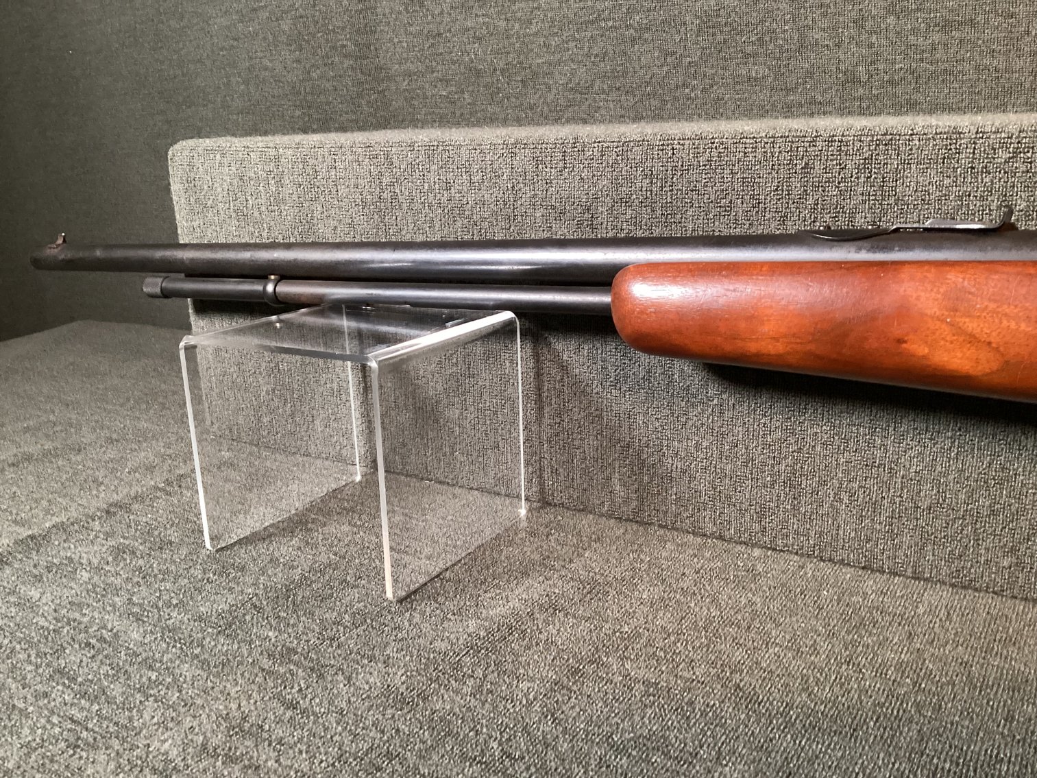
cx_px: 518
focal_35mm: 31
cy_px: 389
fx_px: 929
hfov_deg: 58.3
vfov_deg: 45.4
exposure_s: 1/60
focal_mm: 3.3
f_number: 2.4
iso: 400
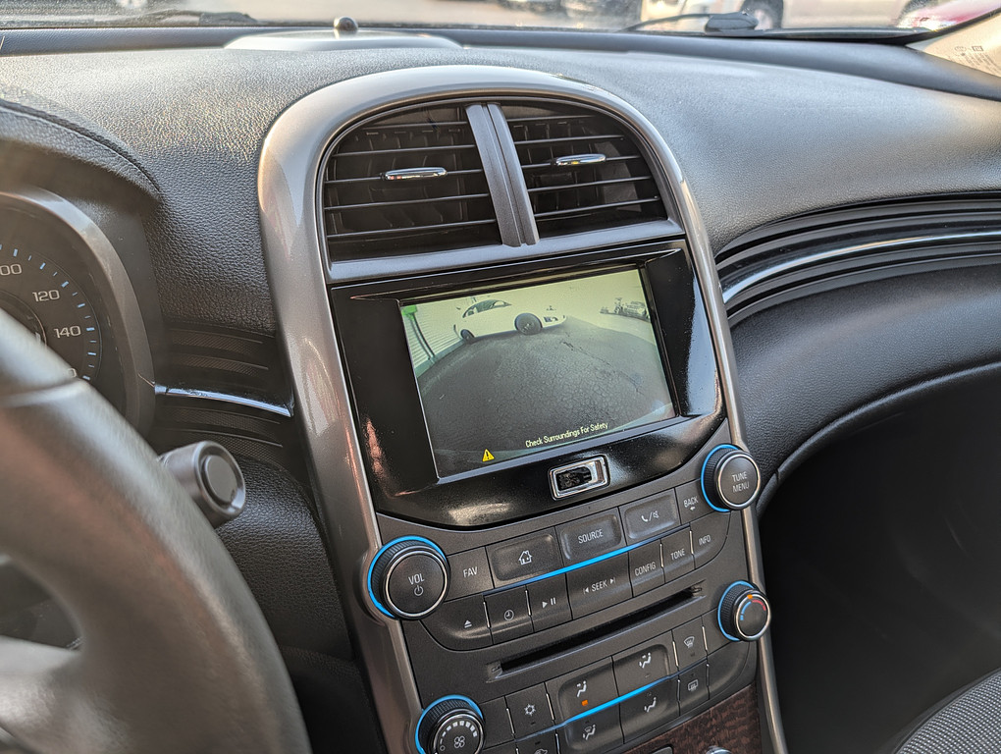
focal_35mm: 24
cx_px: 500
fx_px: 695
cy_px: 377
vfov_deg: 56.9
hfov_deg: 71.5
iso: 20
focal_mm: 6.9
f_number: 1.68
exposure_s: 1/281
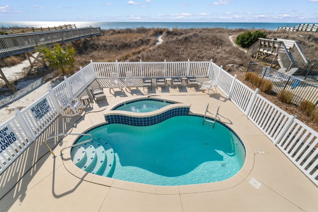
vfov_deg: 77.3
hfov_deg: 100.4
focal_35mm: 15
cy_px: 106
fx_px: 132
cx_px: 159
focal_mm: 10
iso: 100
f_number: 10
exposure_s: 1/400
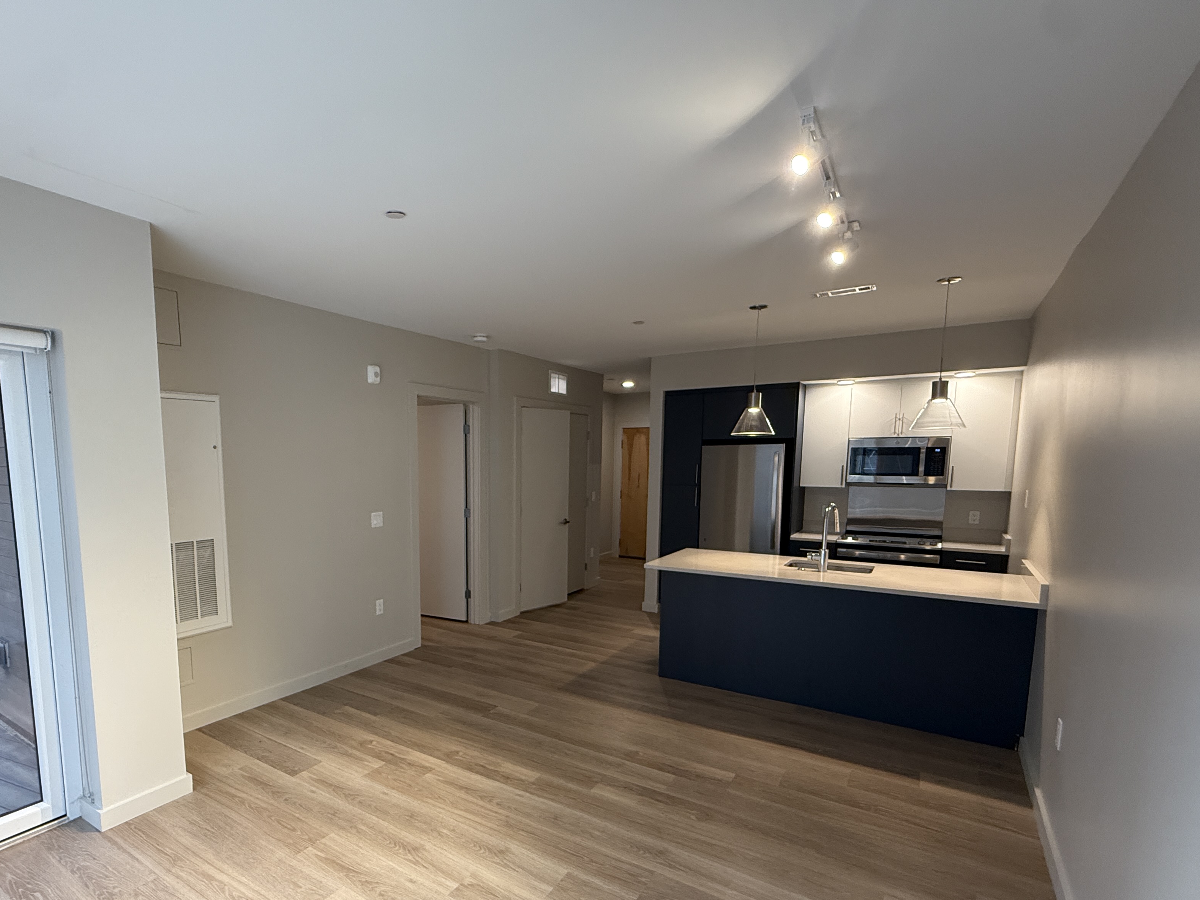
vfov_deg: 71.0
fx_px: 624
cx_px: 492
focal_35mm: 18
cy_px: 533
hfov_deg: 86.9
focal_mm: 2.22
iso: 400
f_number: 2.2
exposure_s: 1/60
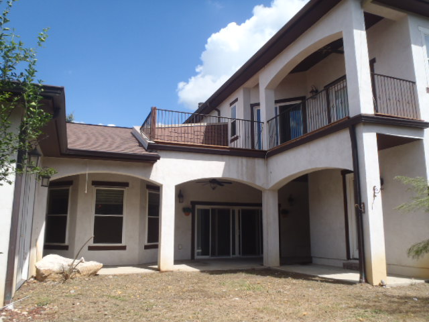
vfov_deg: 49.7
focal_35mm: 28
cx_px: 214
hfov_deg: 63.4
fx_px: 347
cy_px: 161
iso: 80
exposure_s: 1/500
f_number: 3.9
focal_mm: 5
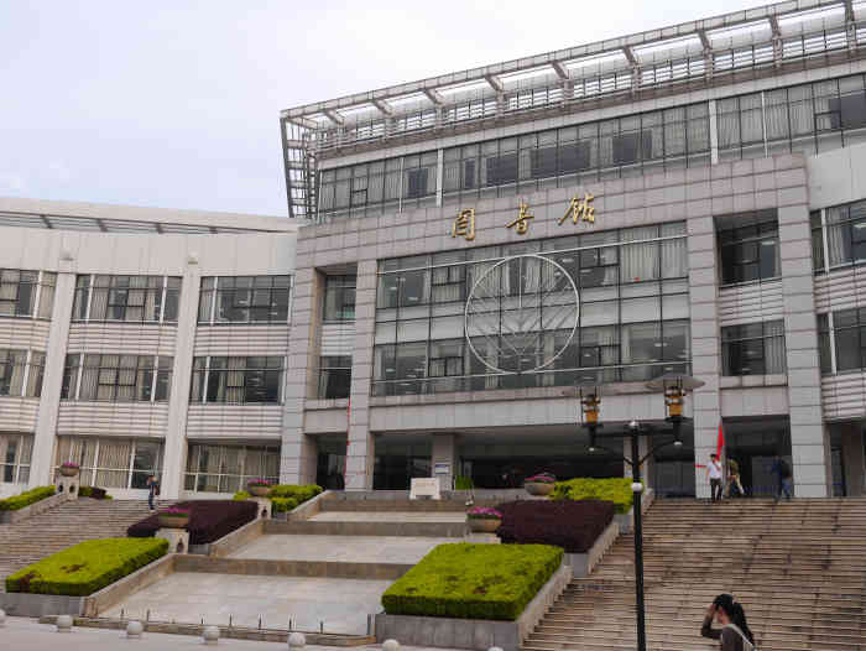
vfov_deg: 36.0
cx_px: 433
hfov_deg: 46.8
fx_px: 1001
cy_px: 326
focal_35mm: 40
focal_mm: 20
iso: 160
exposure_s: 1/400
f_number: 3.5
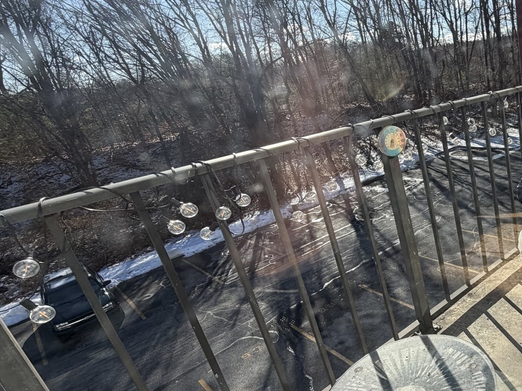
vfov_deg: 51.3
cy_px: 209
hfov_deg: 55.0
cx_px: 487
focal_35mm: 27
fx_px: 407
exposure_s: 1/770
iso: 40
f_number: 2.2
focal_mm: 2.22
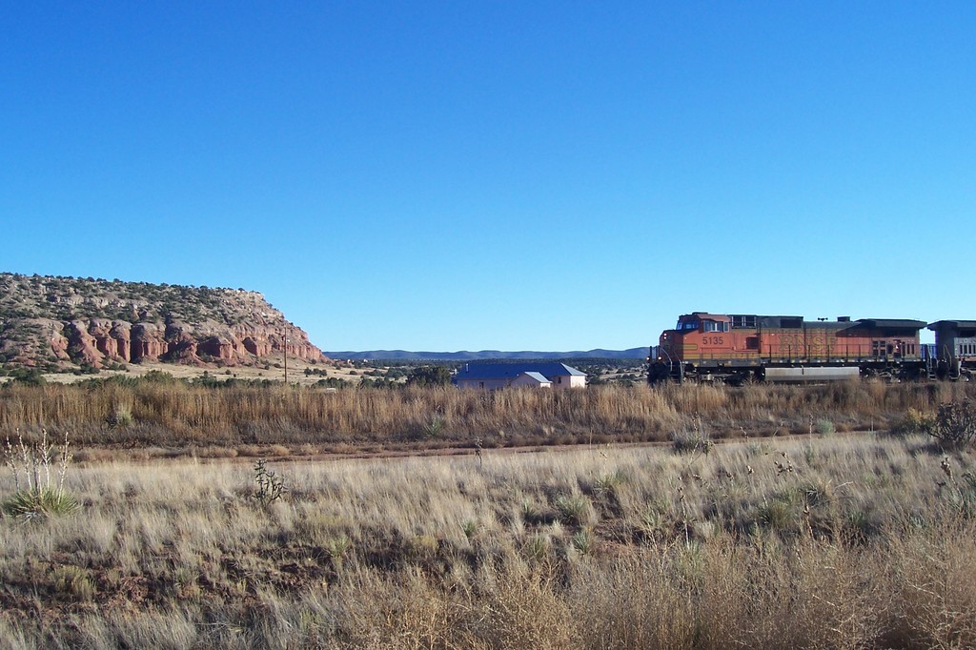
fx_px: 921
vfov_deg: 38.9
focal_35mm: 34
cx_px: 488
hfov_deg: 55.8
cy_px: 325
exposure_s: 1/250
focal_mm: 5.6
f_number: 5.6
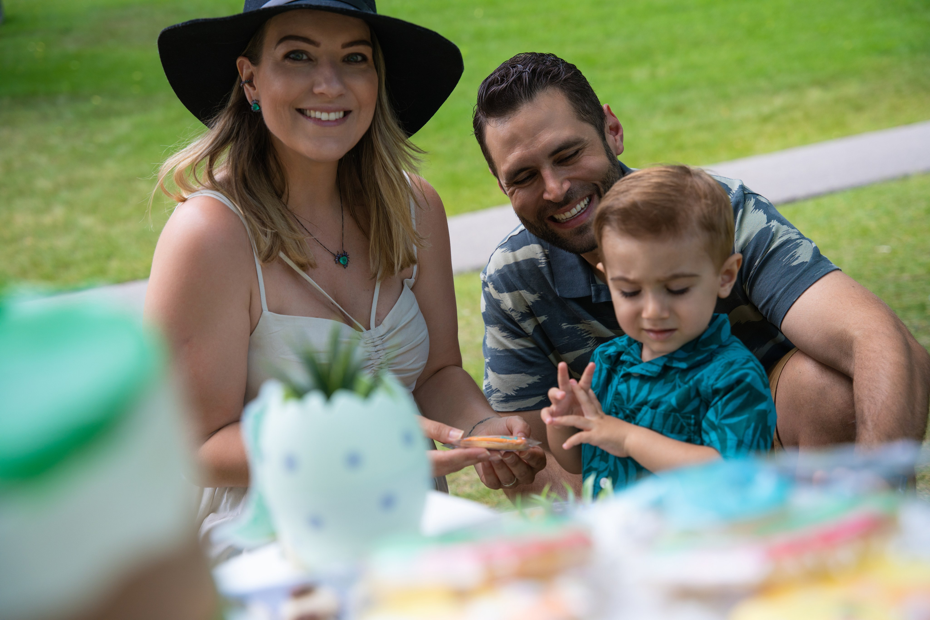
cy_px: 310
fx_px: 1341
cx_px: 465
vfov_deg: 26.0
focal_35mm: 52
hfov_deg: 38.3
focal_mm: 51.9
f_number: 3.5
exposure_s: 1/400
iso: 200
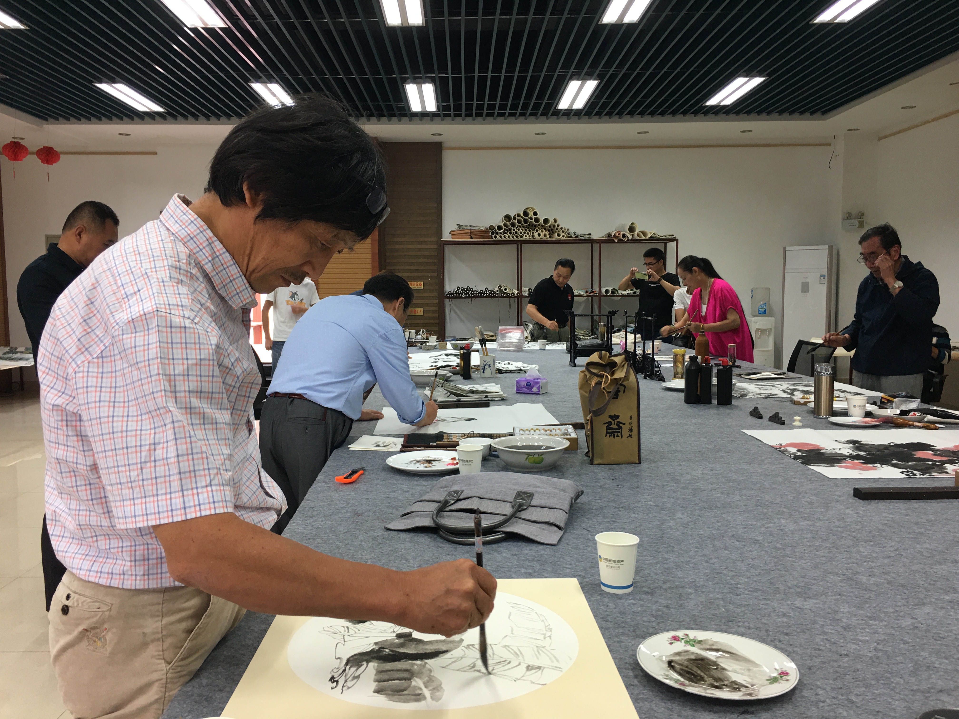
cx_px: 480
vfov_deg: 48.2
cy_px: 360
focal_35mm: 29
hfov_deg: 61.7
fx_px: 803
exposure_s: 1/17
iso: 32
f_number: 2.2
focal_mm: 4.15
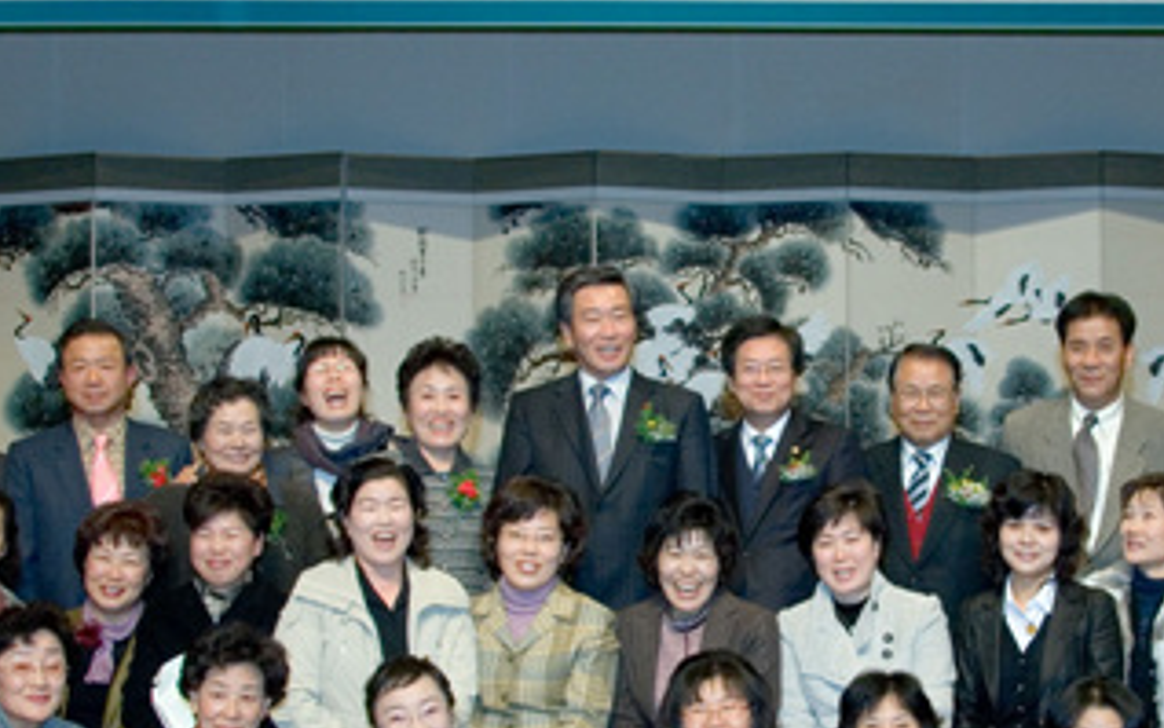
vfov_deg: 17.6
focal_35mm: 74
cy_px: 386
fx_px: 2348
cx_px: 681
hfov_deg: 27.8
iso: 400
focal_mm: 22
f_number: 5.6
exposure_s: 1/80
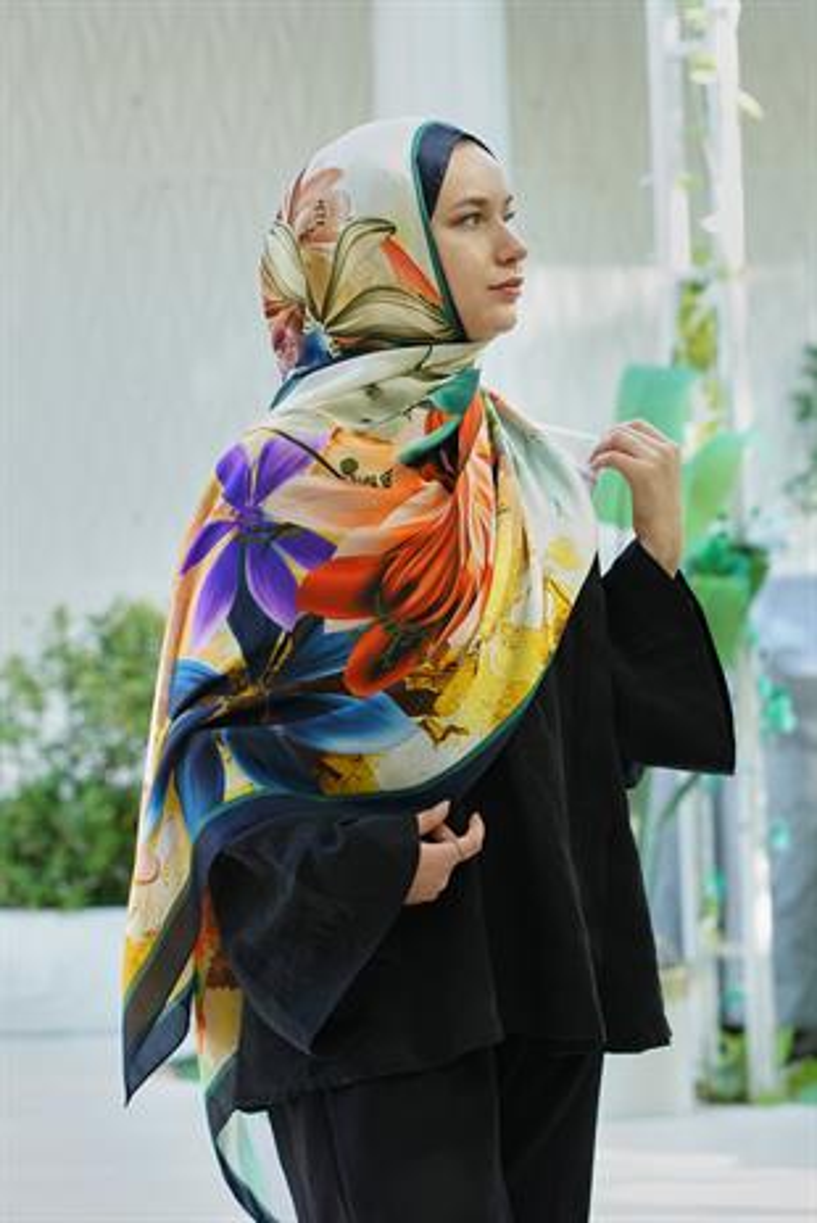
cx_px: 408
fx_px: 3399
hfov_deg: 13.7
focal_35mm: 100
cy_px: 612
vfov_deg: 20.4
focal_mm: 100
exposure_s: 1/125
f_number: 5.6
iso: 640
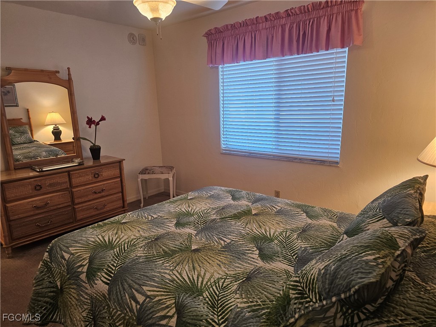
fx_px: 290
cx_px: 218
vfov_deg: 58.9
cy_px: 164
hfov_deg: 73.9
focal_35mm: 23
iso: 200
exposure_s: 1/120
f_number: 1.7
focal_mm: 6.3
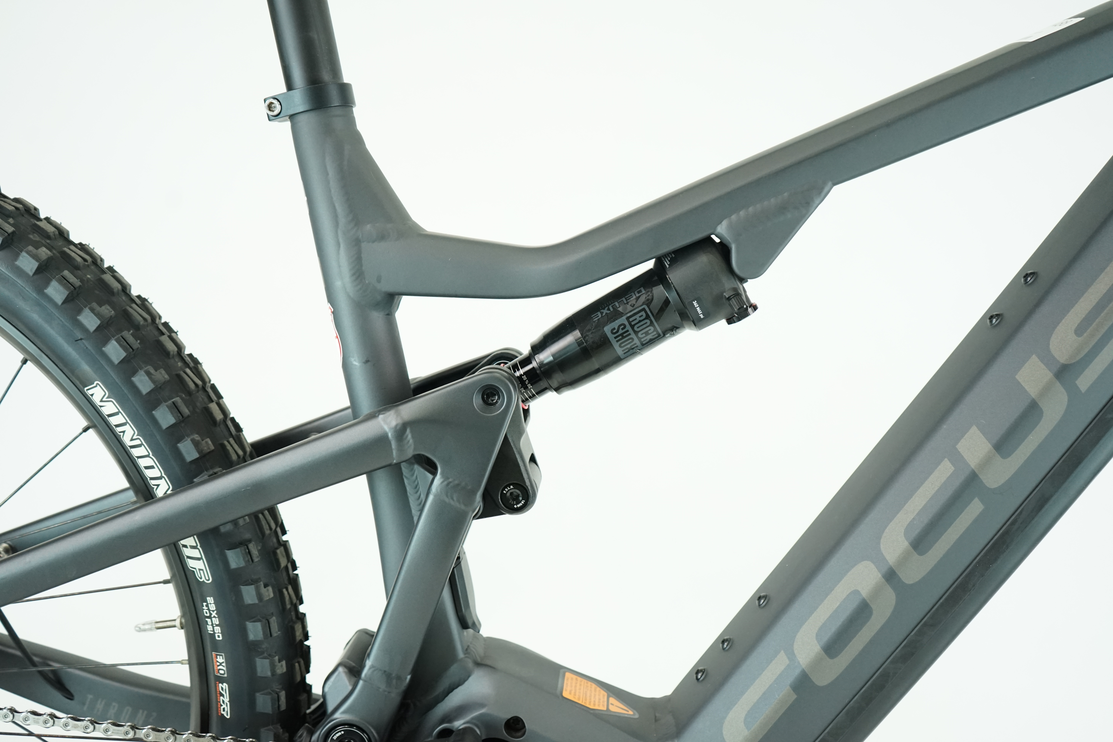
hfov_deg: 58.7
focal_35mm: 32
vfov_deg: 41.1
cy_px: 371
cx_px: 556
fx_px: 989
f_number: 4.5
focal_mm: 32
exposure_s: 1/200
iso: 2000
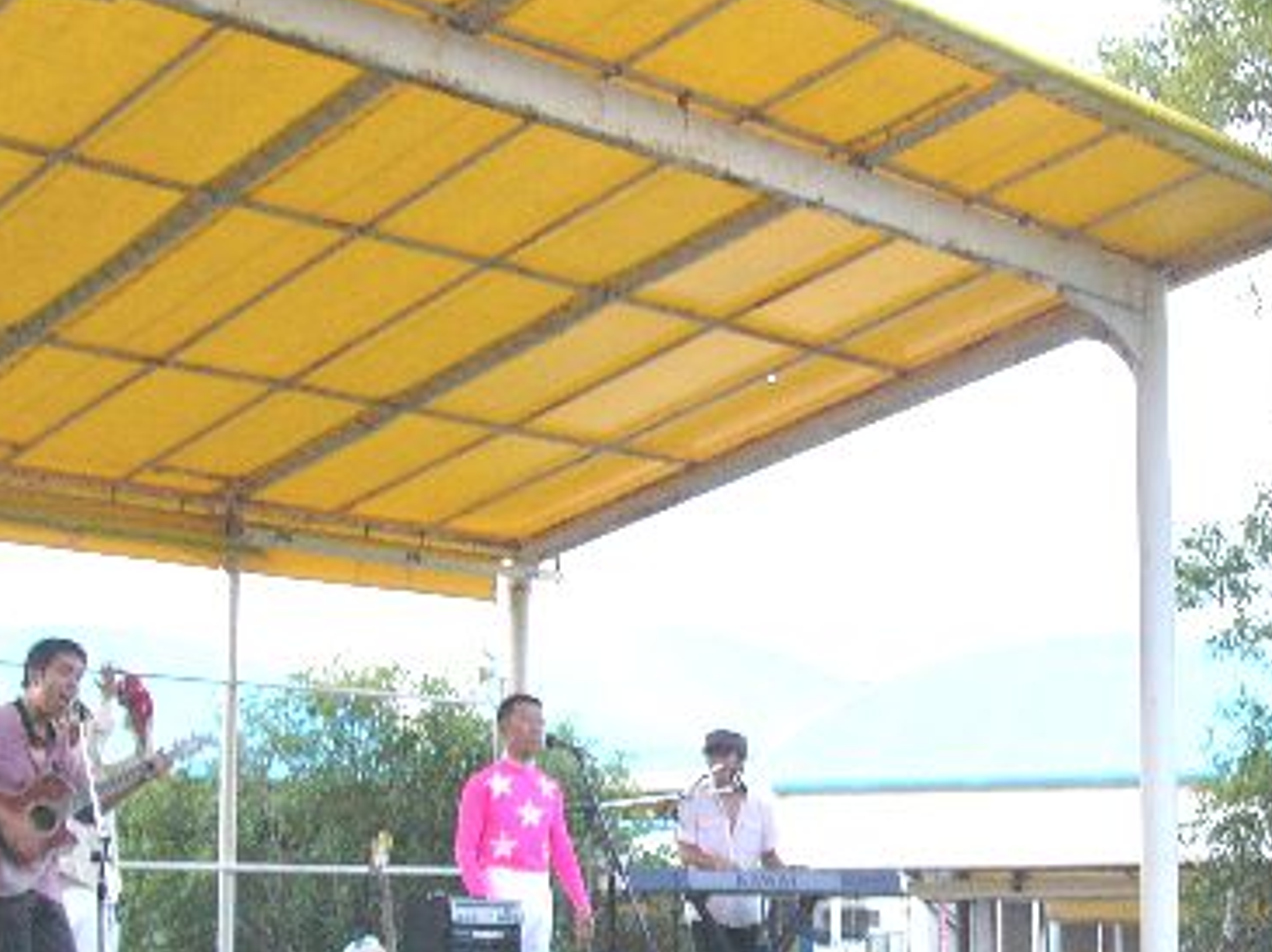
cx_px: 824
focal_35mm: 63
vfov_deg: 23.2
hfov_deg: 30.6
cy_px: 625
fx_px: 2313
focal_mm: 6
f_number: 2.8
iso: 200
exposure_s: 1/25
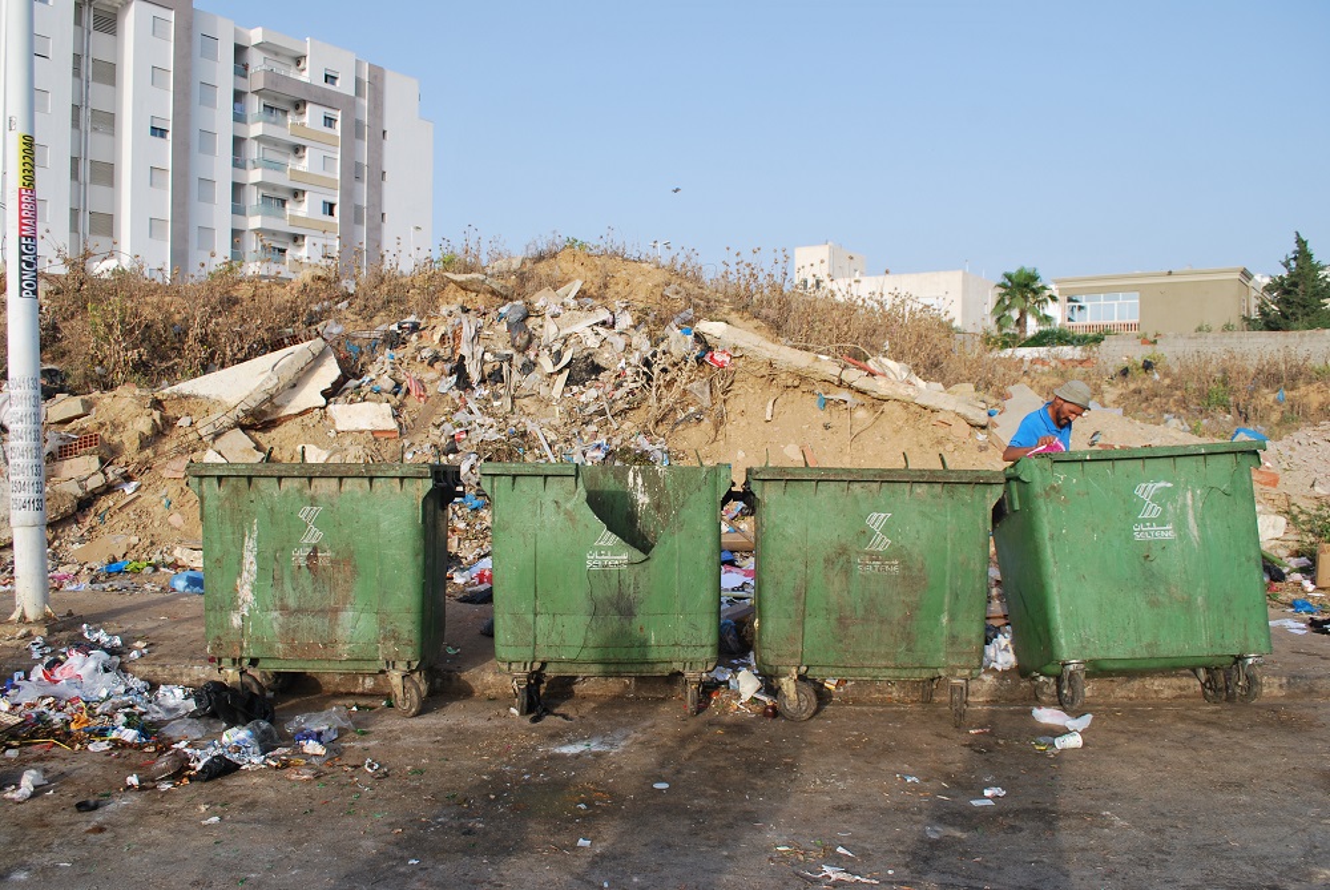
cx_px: 665
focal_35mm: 27
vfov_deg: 48.0
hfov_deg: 67.3
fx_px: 998
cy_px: 445
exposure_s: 1/200
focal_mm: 18
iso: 100
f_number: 7.1
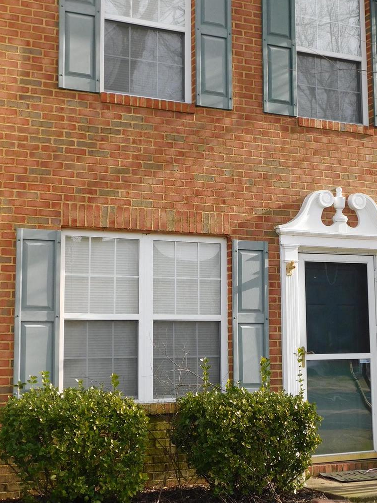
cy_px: 227
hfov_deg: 23.8
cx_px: 270
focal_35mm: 61
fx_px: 886
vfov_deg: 31.7
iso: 125
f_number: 3.6
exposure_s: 1/400
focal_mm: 7.1
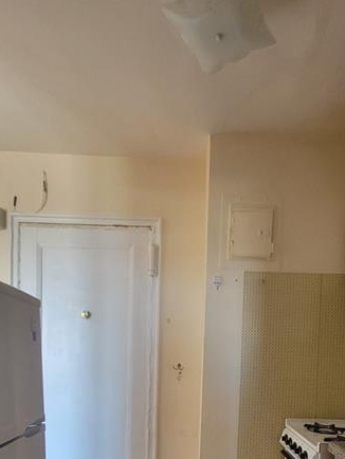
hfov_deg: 58.6
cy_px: 370
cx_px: 200
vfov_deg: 66.7
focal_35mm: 23
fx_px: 305
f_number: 2.2
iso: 400
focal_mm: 2.2
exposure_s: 1/60
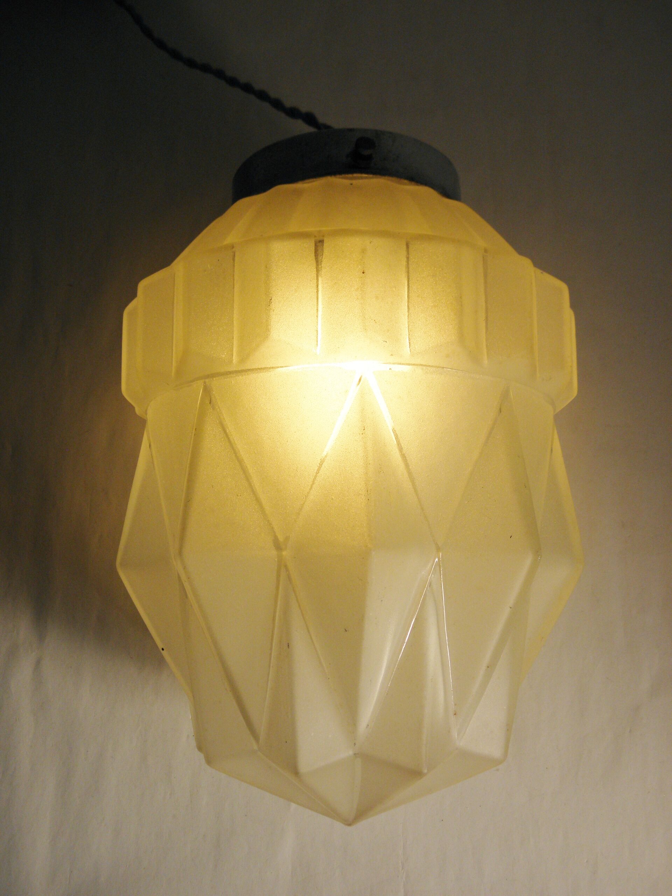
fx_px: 880
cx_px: 336
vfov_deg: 54.0
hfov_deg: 41.8
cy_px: 448
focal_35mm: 34
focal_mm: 6.2
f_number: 3.7
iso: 100
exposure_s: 1/200
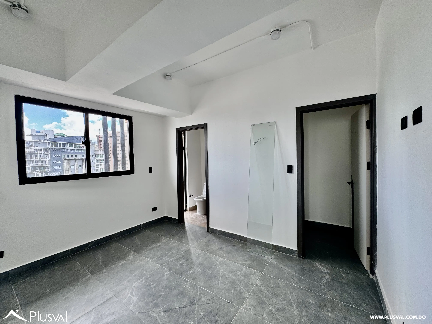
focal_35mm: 14
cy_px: 162
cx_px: 216
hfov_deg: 102.1
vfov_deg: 85.7
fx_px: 175
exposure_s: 1/99
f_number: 2.2
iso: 40
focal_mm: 2.22
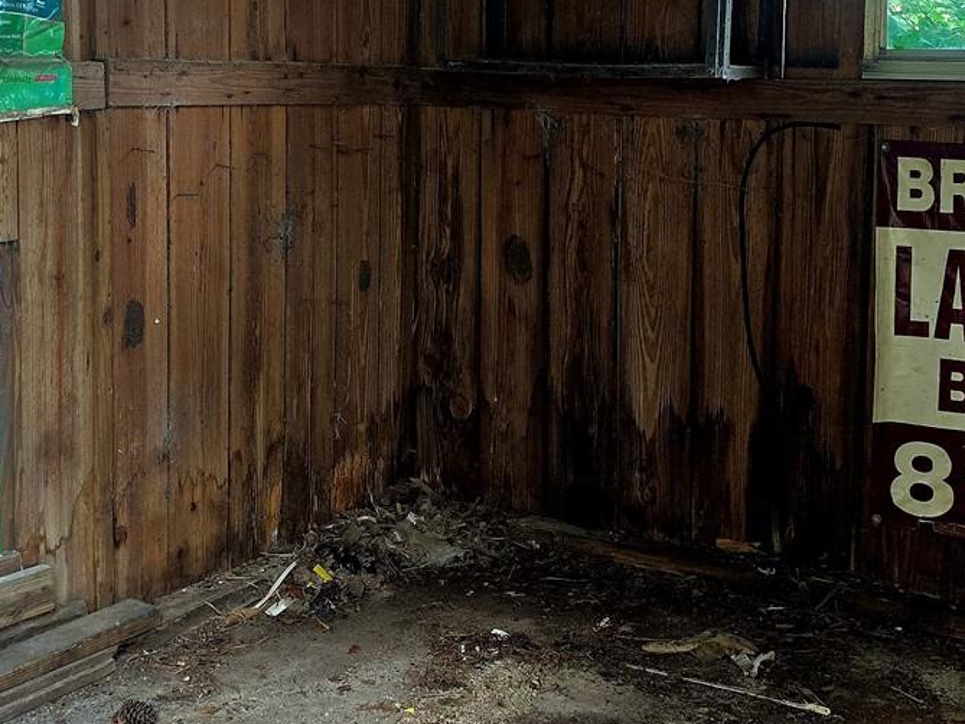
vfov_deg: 26.3
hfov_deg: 34.8
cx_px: 395
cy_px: 211
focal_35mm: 55
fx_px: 1534
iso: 640
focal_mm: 6.3
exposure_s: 1/120
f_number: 1.7
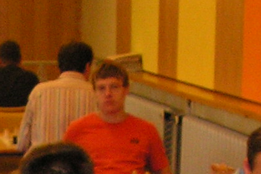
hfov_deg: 11.1
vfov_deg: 6.9
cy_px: 468
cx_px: -21
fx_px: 1326
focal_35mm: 183
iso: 200
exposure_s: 1/40
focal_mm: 6
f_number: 3.2
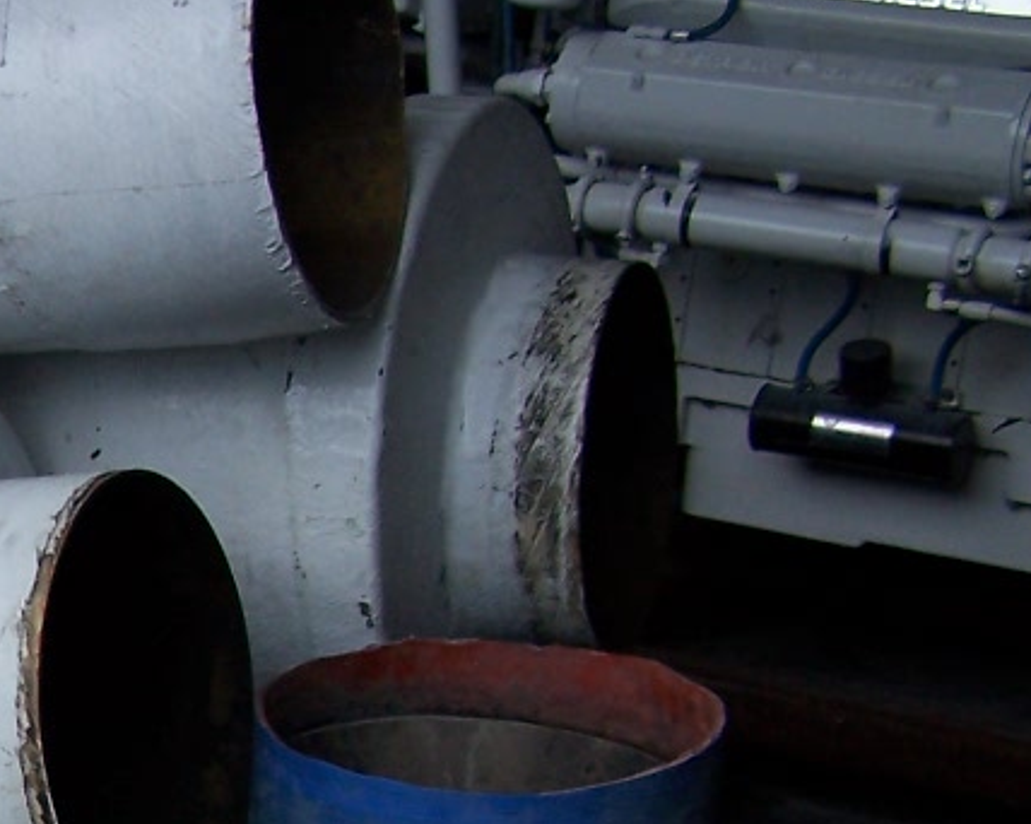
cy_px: 805
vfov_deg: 14.6
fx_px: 3172
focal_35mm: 104
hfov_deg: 17.1
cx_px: -388
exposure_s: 1/350
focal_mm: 6.3
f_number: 2.8
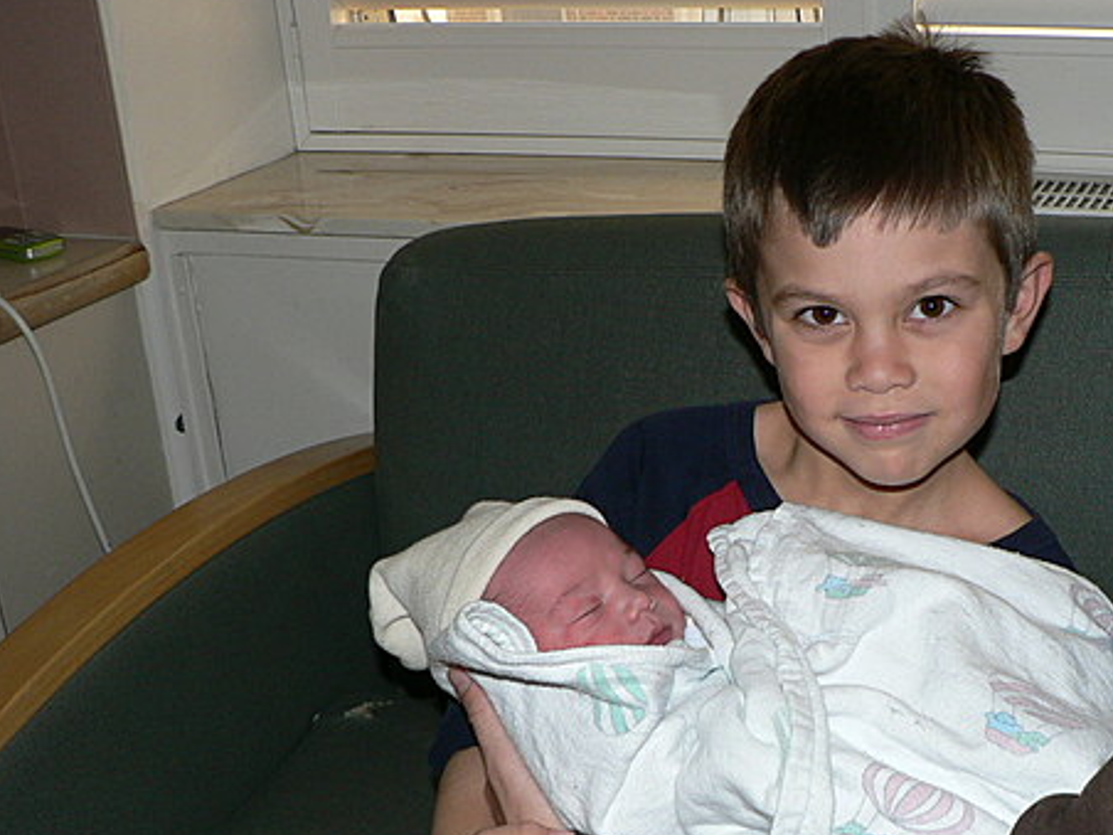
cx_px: 763
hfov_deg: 37.0
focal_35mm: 51
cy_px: 534
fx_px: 1640
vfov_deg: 28.4
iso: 100
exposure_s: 1/60
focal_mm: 6
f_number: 2.8
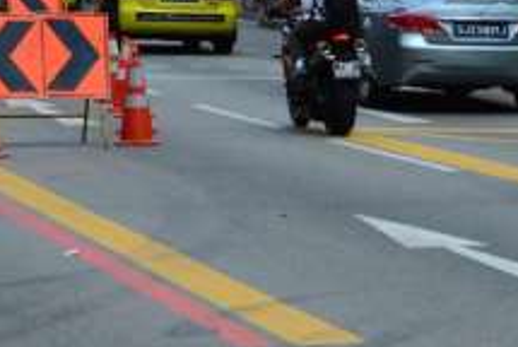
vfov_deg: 5.3
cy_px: -106
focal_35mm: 260
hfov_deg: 7.9
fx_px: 3746
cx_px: -41
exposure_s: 1/160
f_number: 6.3
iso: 100
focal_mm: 70
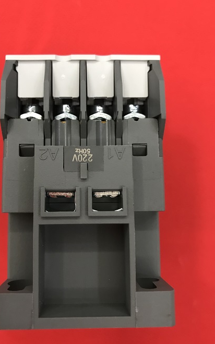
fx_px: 281
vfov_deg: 62.9
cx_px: 90
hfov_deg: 41.7
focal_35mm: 30
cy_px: 173
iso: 64
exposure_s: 1/17
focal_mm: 3.99
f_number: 1.8
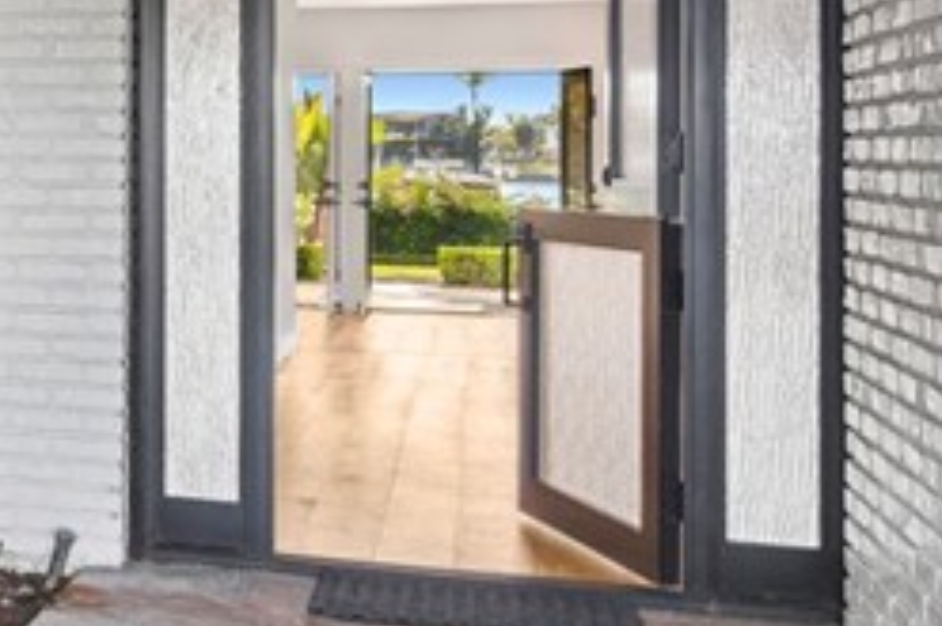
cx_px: -346
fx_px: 1726
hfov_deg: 25.4
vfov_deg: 20.5
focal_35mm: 66
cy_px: 192
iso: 200
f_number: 9
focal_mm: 16
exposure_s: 1/8
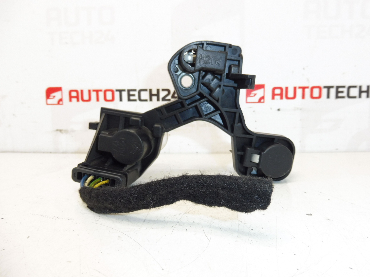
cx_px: 191
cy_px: 140
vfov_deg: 54.9
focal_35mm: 25
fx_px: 267
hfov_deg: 69.4
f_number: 3.5
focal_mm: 4.3
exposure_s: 1/80
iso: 200
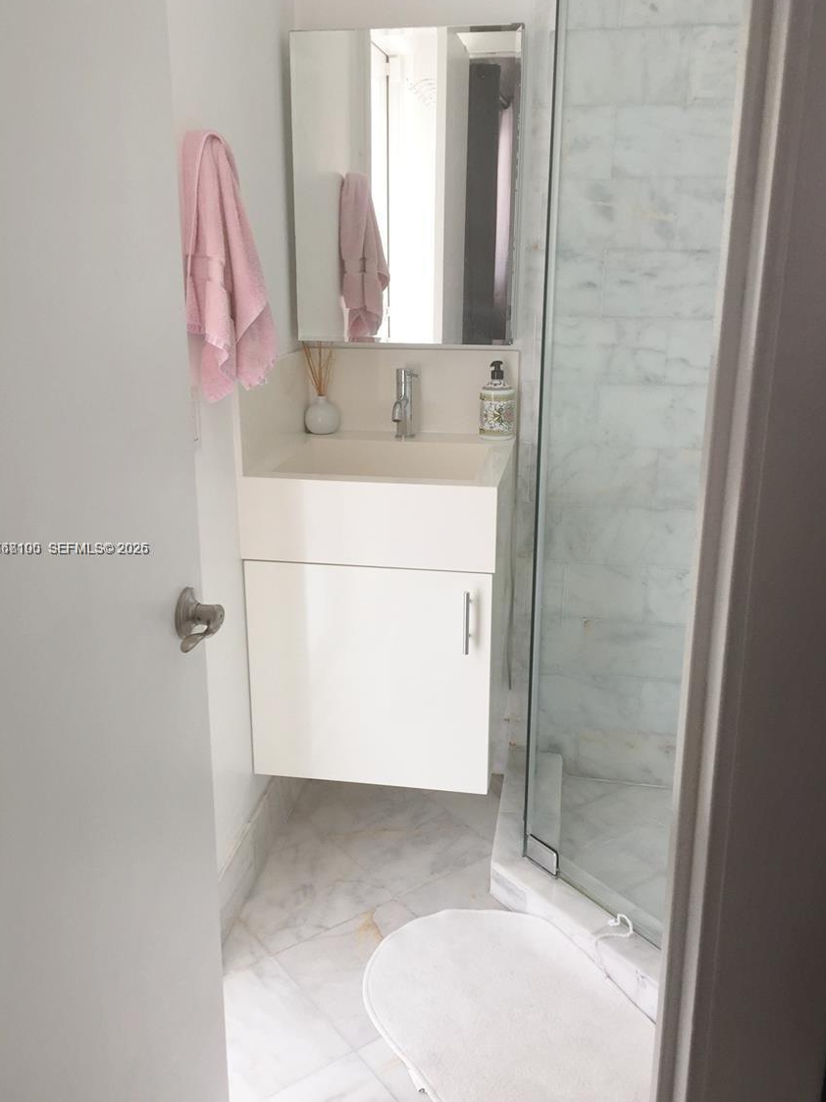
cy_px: 550
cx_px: 408
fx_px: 986
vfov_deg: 58.4
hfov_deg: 45.4
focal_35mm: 31
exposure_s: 1/60
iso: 40
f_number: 2.2
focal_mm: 4.15
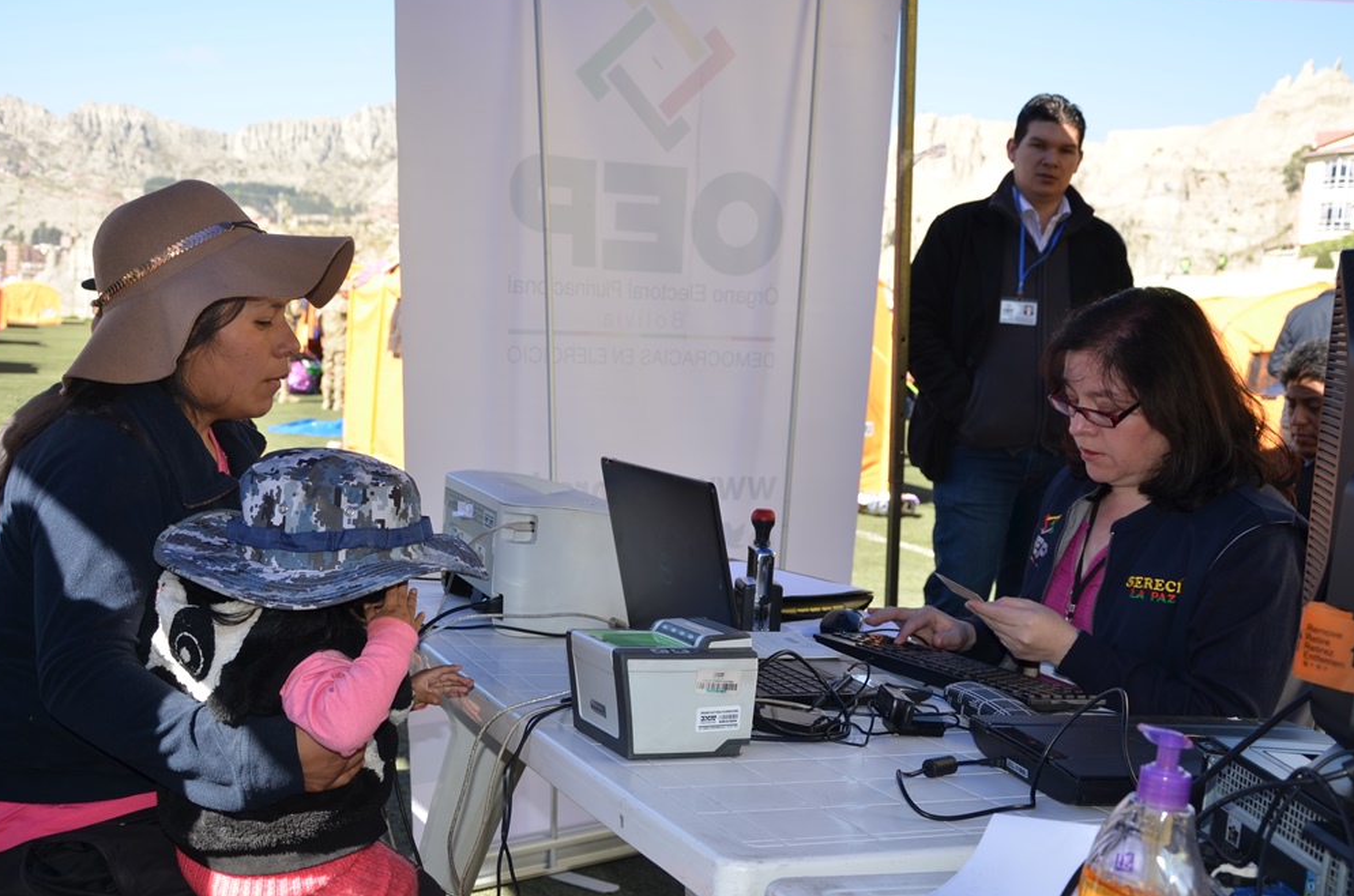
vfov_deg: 31.7
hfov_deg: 46.4
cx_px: 601
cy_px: 462
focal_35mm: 42
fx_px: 1576
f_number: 4
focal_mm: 24
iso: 110
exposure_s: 1/250
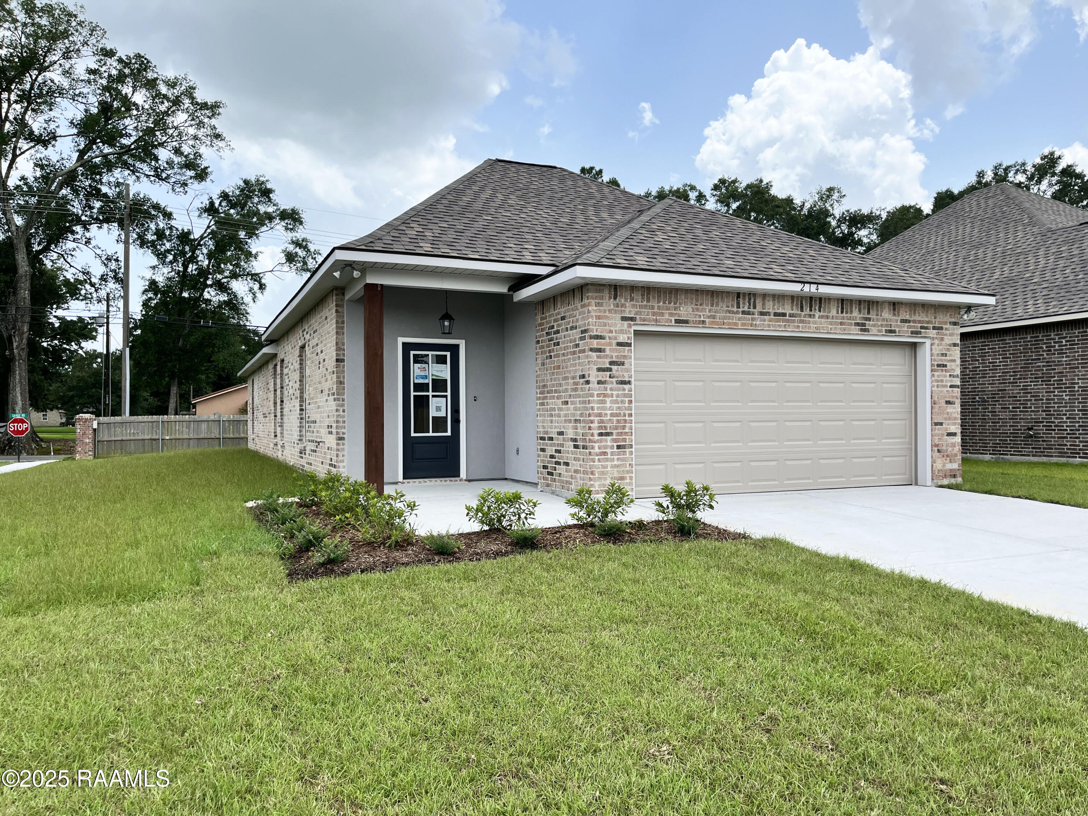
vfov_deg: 53.1
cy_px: 408
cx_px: 544
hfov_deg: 67.3
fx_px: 817
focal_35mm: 26
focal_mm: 5.1
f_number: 1.6
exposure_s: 1/2410
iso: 50
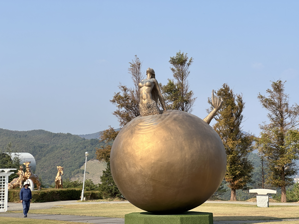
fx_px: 665
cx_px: 150
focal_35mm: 77
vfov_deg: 19.1
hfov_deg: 25.3
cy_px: 112
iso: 32
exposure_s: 1/612
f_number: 2.8
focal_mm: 9
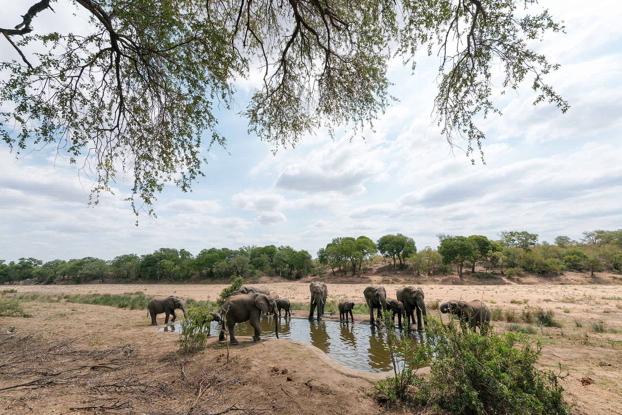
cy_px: 208
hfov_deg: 104.2
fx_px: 242
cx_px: 311
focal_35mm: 14
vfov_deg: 81.2
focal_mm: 14
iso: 1250
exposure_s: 1/5000
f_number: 8
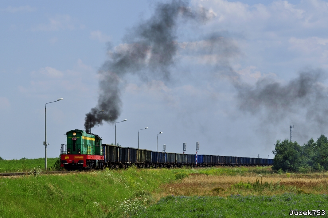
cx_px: 164
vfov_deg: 11.1
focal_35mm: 123
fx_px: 1119
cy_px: 109
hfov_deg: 16.7
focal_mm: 82
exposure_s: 1/400
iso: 200
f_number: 11
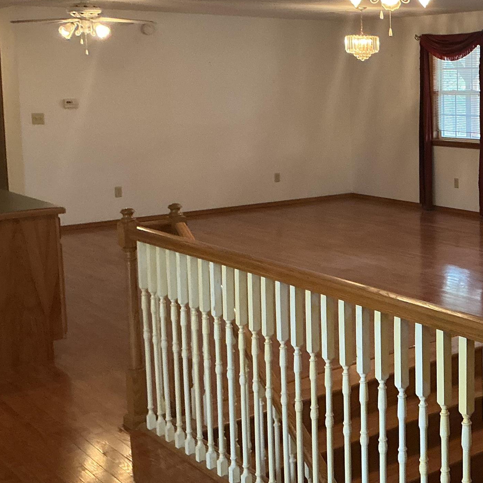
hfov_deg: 28.4
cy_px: 185
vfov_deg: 30.4
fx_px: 884
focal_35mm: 56
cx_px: 498
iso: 160
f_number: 1.8
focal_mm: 3
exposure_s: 1/60
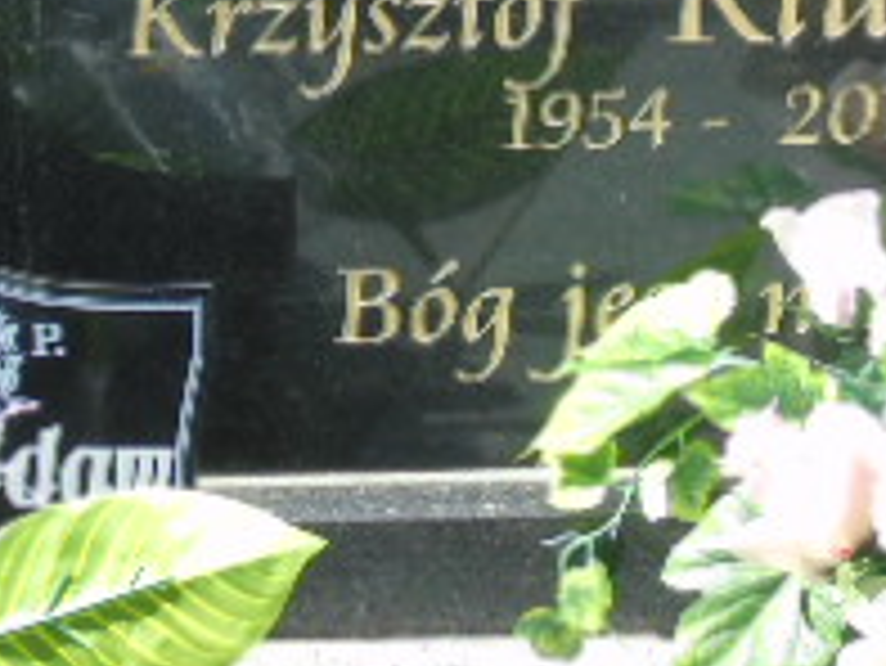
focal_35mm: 305
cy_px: -144
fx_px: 7811
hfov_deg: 6.5
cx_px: 495
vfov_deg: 4.9
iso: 80
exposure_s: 1/250
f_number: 4.3
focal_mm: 17
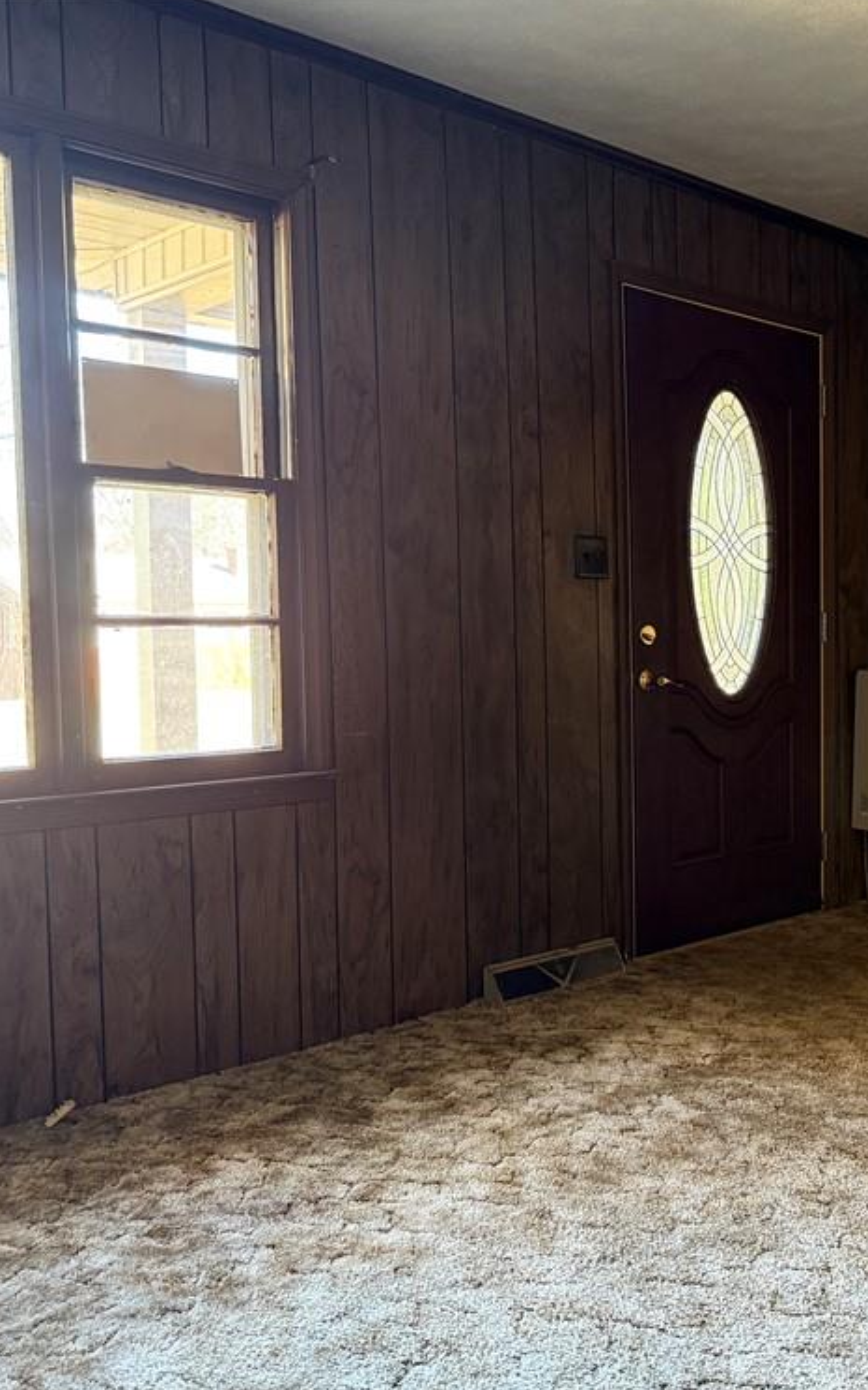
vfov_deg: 55.3
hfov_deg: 34.2
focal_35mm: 35
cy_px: 708
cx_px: 791
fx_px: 1325
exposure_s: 1/60
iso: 400
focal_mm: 6.76
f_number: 1.78
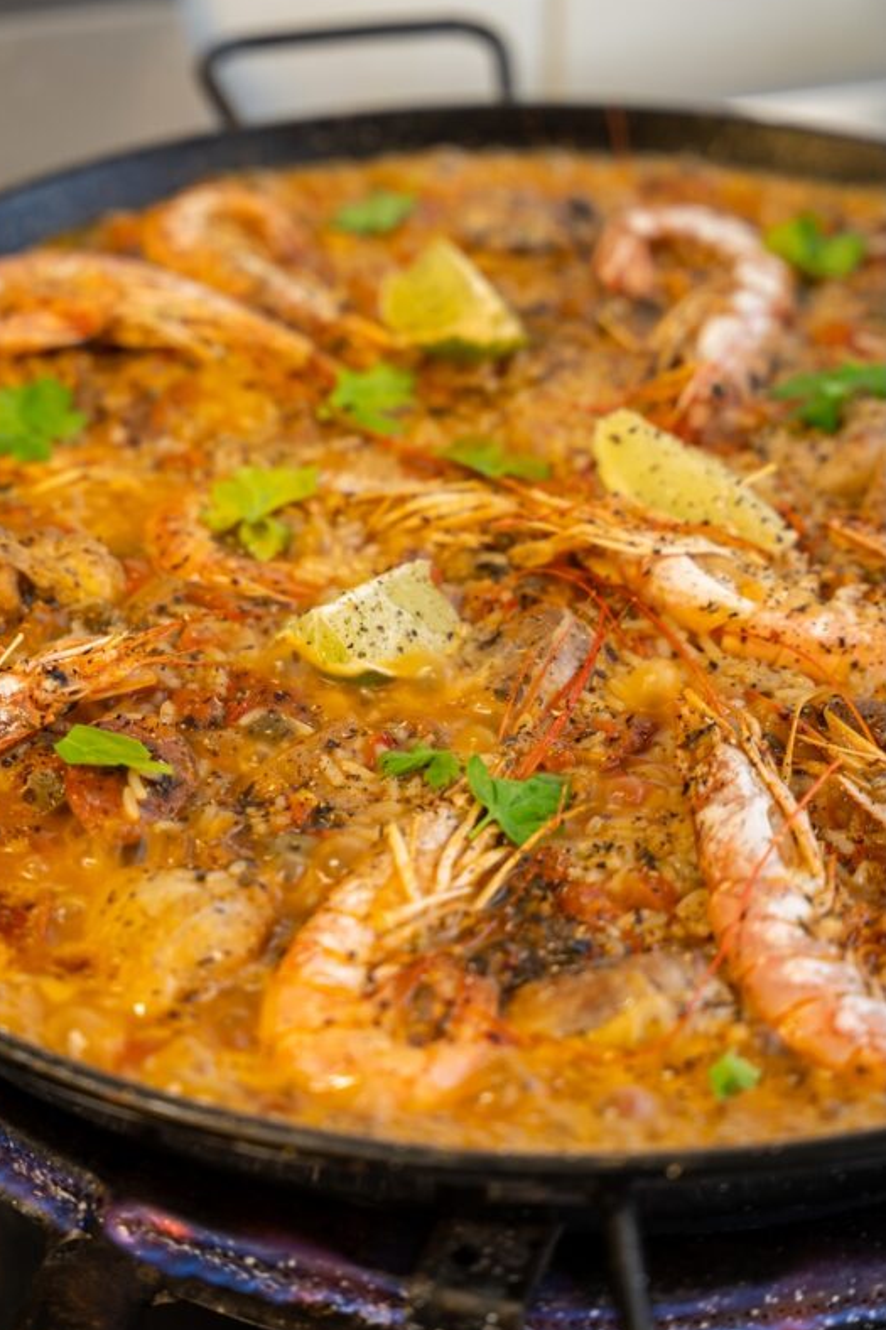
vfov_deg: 22.4
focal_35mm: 91
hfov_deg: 15.0
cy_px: 596
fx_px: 3361
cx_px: 311
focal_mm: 70
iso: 800
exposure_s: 1/50
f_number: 3.2
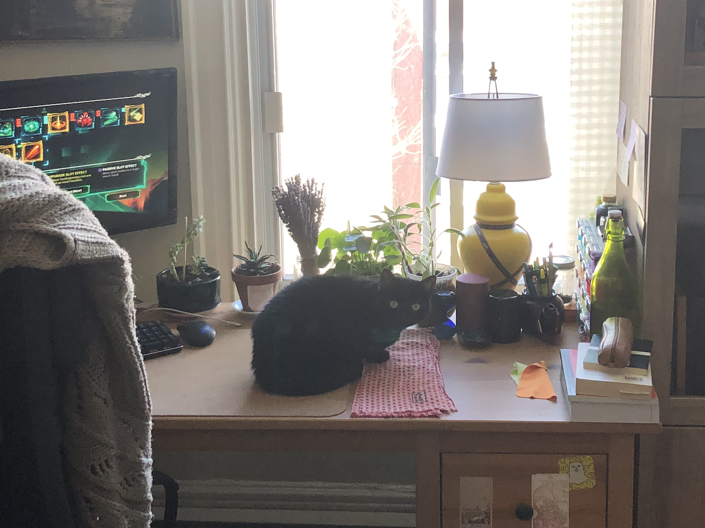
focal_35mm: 28
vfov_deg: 49.7
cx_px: 352
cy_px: 264
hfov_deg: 63.4
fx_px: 570
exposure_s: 1/120
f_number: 1.8
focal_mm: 3.99
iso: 64
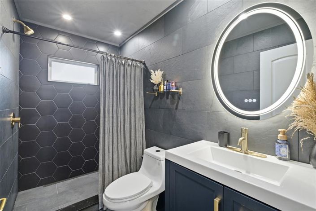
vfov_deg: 74.6
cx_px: 158
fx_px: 138
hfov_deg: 97.6
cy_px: 106
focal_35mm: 16
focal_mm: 10.5
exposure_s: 1/25
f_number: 9
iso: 400
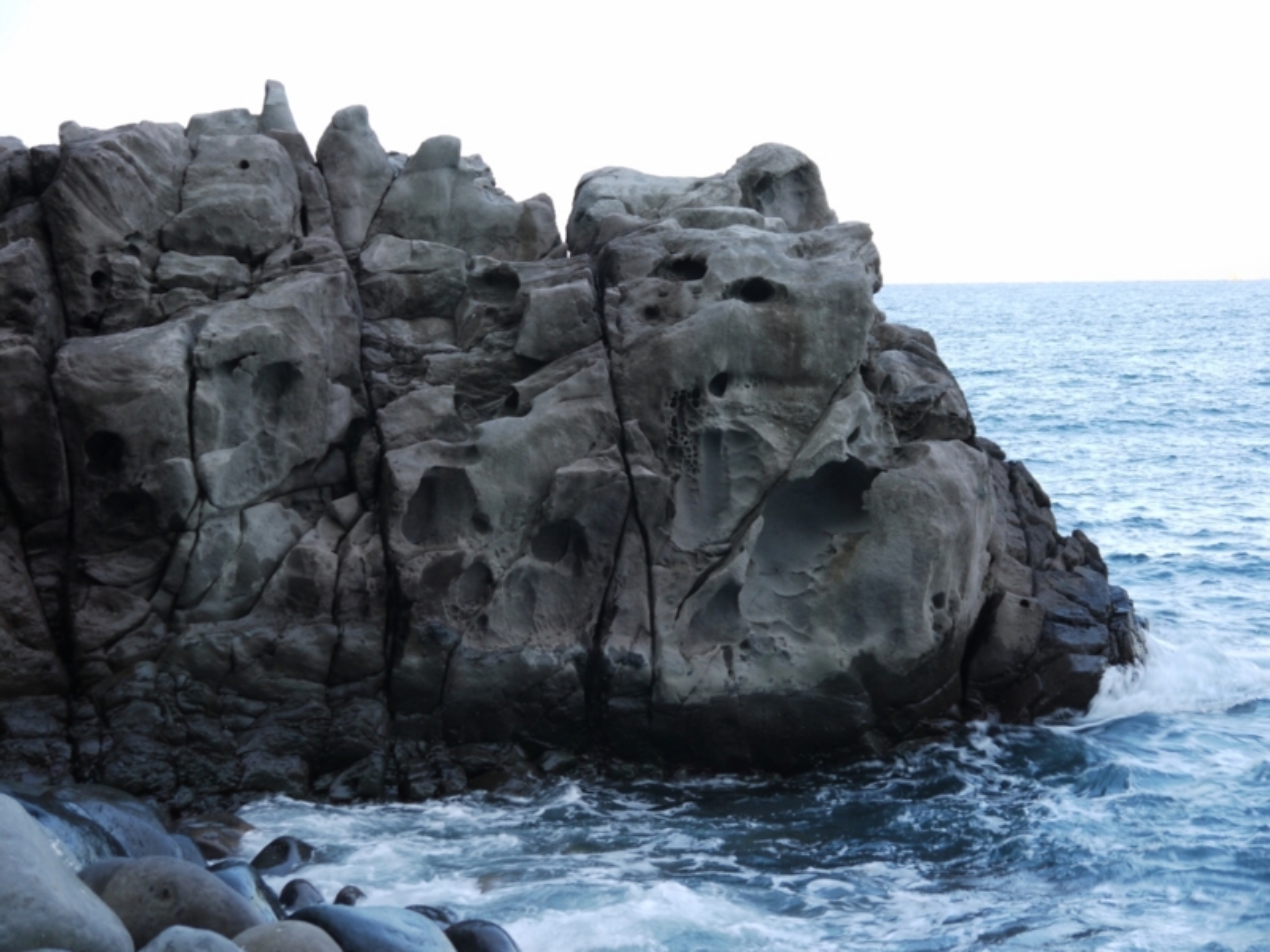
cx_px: 635
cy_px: 476
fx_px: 3082
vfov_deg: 17.6
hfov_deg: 23.3
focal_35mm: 84
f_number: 6.3
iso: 200
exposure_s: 1/20
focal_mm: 42
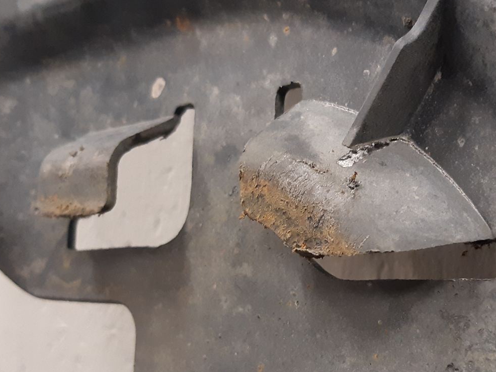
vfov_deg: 26.9
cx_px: 315
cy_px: 249
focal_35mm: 54
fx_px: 774
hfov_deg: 35.3
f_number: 1.7
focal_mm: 3.93
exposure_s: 1/33
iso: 200
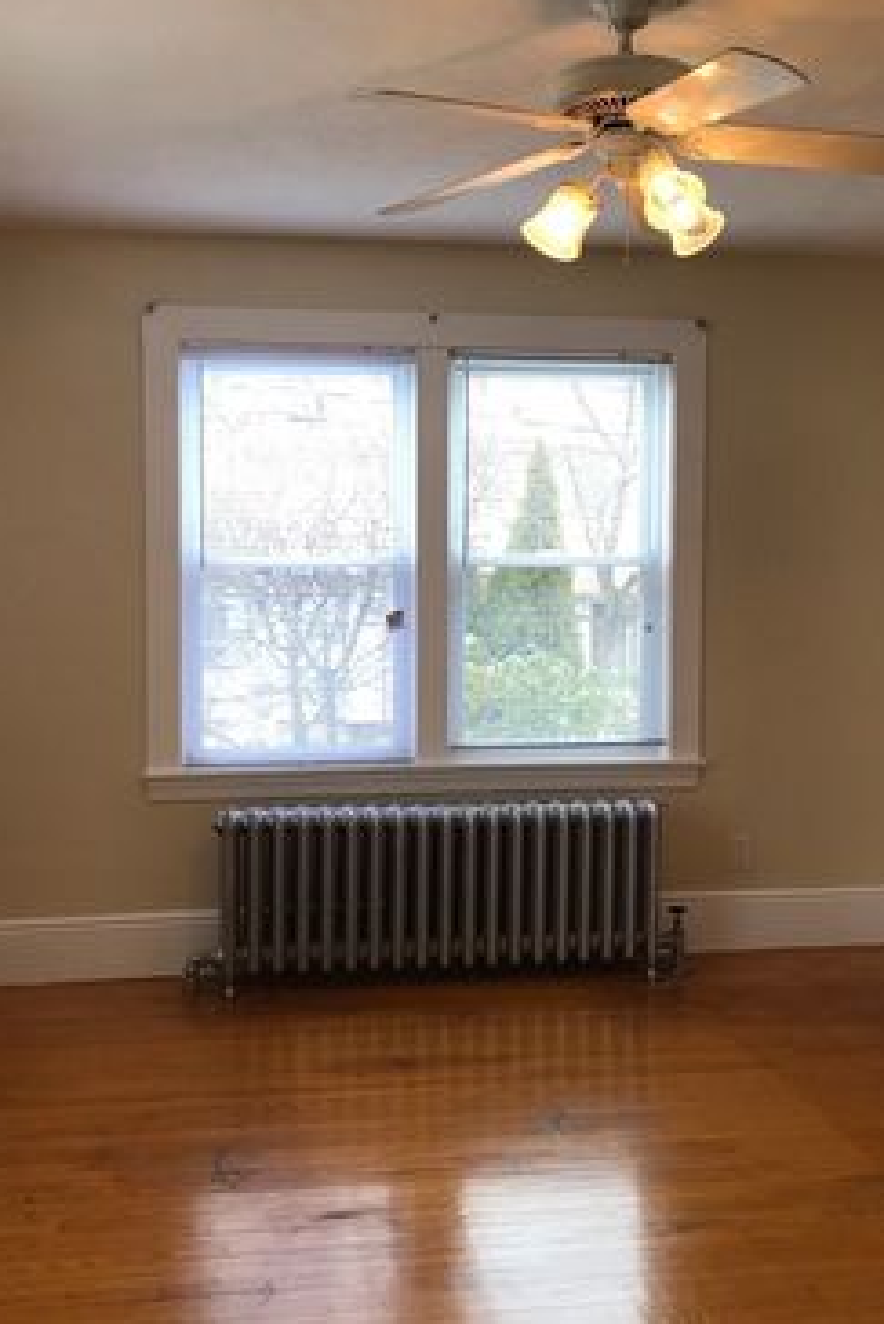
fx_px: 1472
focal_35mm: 40
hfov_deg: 33.4
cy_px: 649
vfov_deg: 48.4
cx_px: 422
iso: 25
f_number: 1.8
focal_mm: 3.99
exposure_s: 1/60
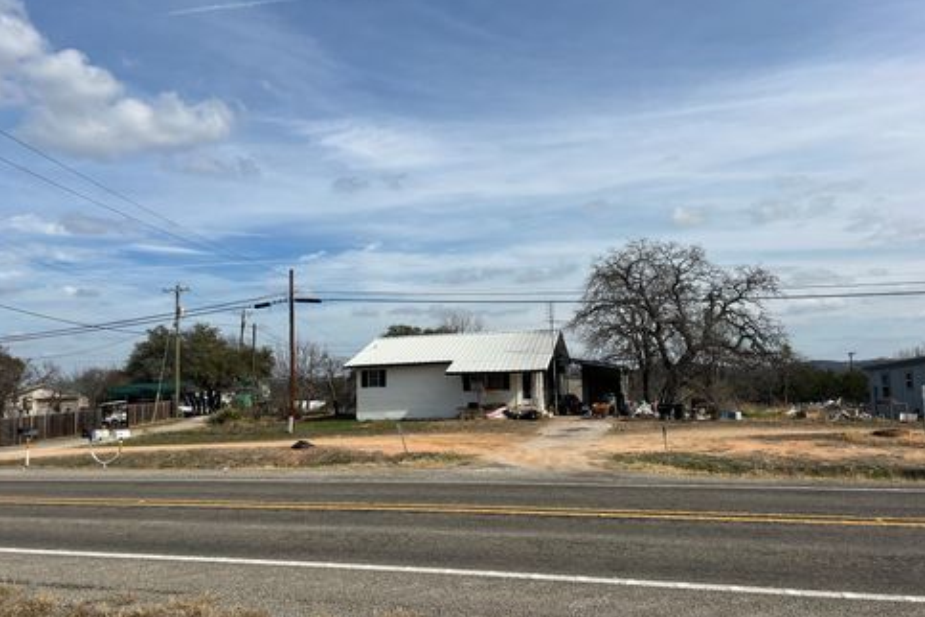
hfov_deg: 65.5
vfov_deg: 46.4
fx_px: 719
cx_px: 463
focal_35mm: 28
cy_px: 317
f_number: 1.5
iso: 50
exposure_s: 1/7463
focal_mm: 5.7
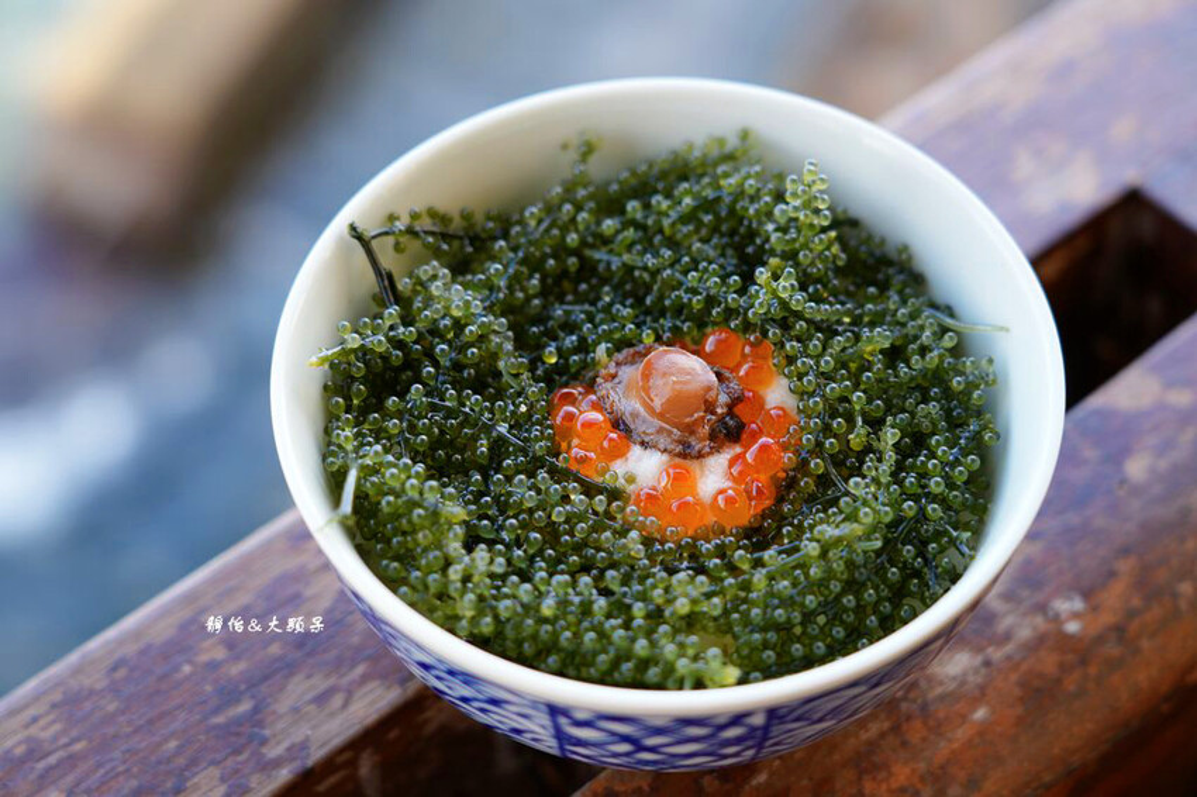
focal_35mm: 64
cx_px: 598
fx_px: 2127
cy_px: 398
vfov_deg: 21.2
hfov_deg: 31.4
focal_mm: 64
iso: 160
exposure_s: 1/100
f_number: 4.5
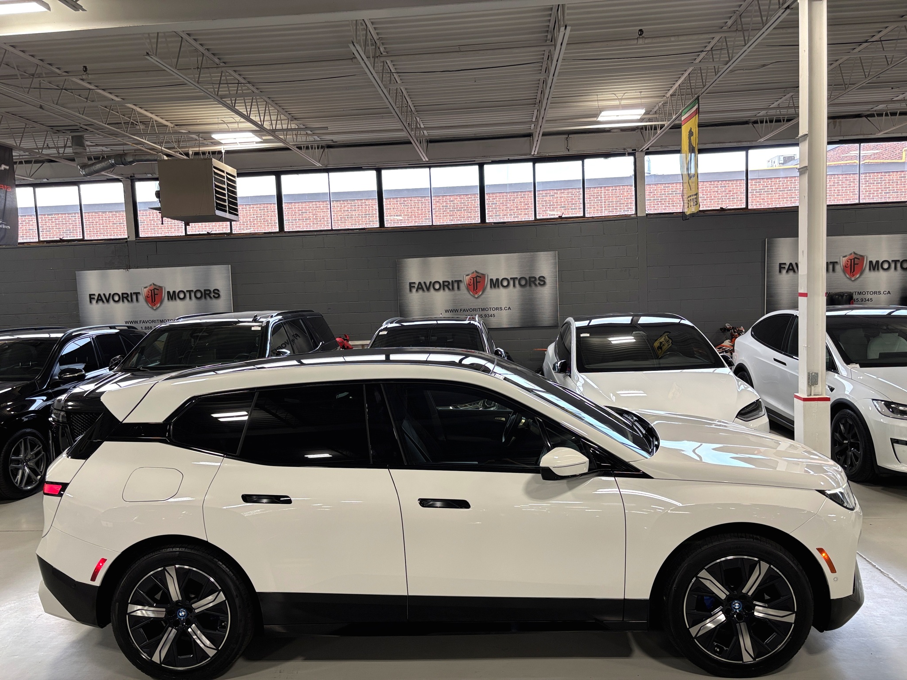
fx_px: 681
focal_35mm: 26
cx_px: 454
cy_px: 340
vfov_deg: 53.1
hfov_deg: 67.3
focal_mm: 5.96
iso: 80
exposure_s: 1/120
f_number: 1.6
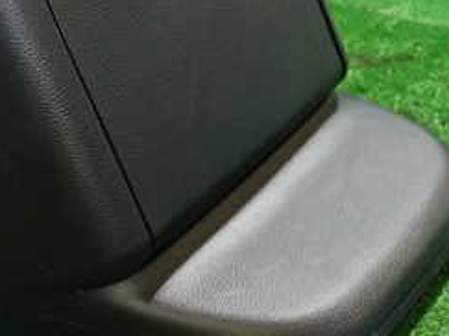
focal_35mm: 74
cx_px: 17
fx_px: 959
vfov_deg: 19.7
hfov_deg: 25.3
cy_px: 72
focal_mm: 5.4
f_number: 2.3
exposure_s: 1/30
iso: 320
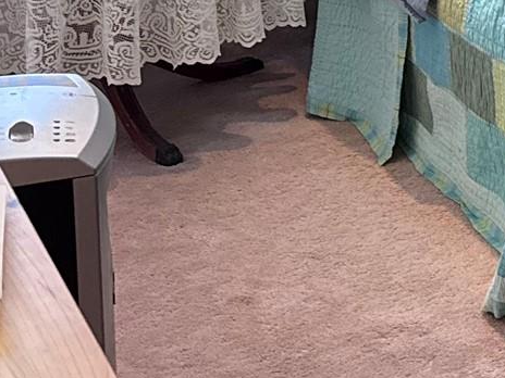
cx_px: 990
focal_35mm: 106
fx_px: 1546
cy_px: -279
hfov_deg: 15.2
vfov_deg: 12.8
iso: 320
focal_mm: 6.76
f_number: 1.78
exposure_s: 1/60
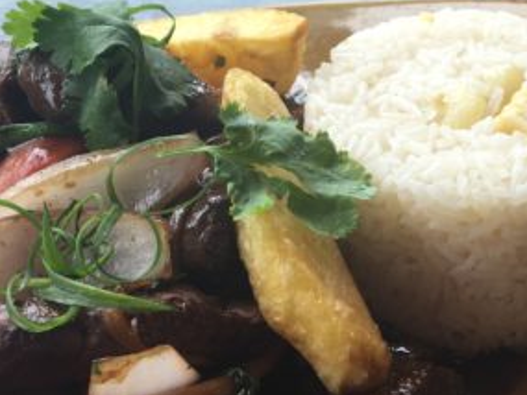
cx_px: 276
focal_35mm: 63
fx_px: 960
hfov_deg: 30.7
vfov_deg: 22.7
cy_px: 363
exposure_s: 1/135
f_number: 2.2
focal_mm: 4.15
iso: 25
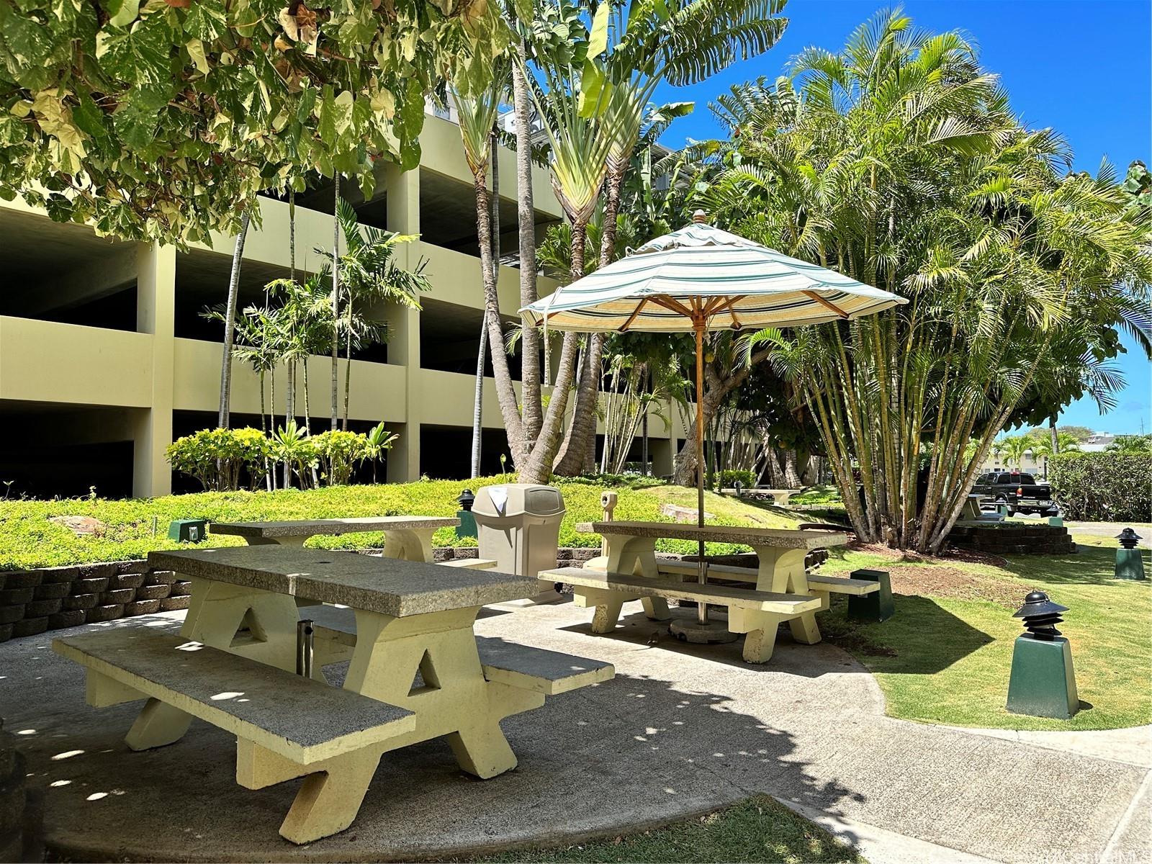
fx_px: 799
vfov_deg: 56.8
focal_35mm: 24
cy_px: 432
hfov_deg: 71.6
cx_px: 576
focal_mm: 6.86
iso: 80
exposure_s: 1/1845
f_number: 1.78
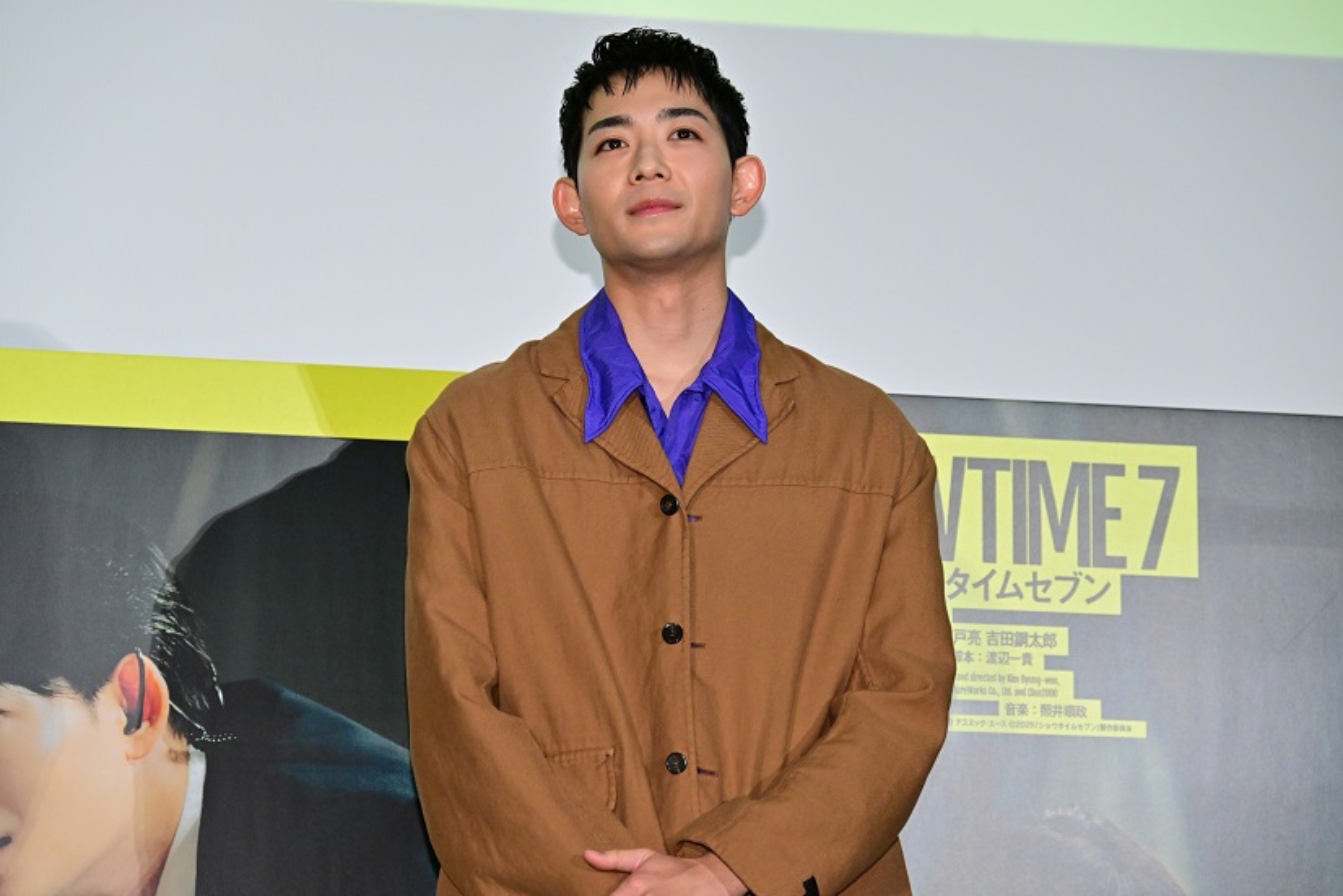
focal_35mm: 120
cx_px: 672
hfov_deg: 17.1
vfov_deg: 11.4
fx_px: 4477
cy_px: 448
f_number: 6.3
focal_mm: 120
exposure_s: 1/200
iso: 3200
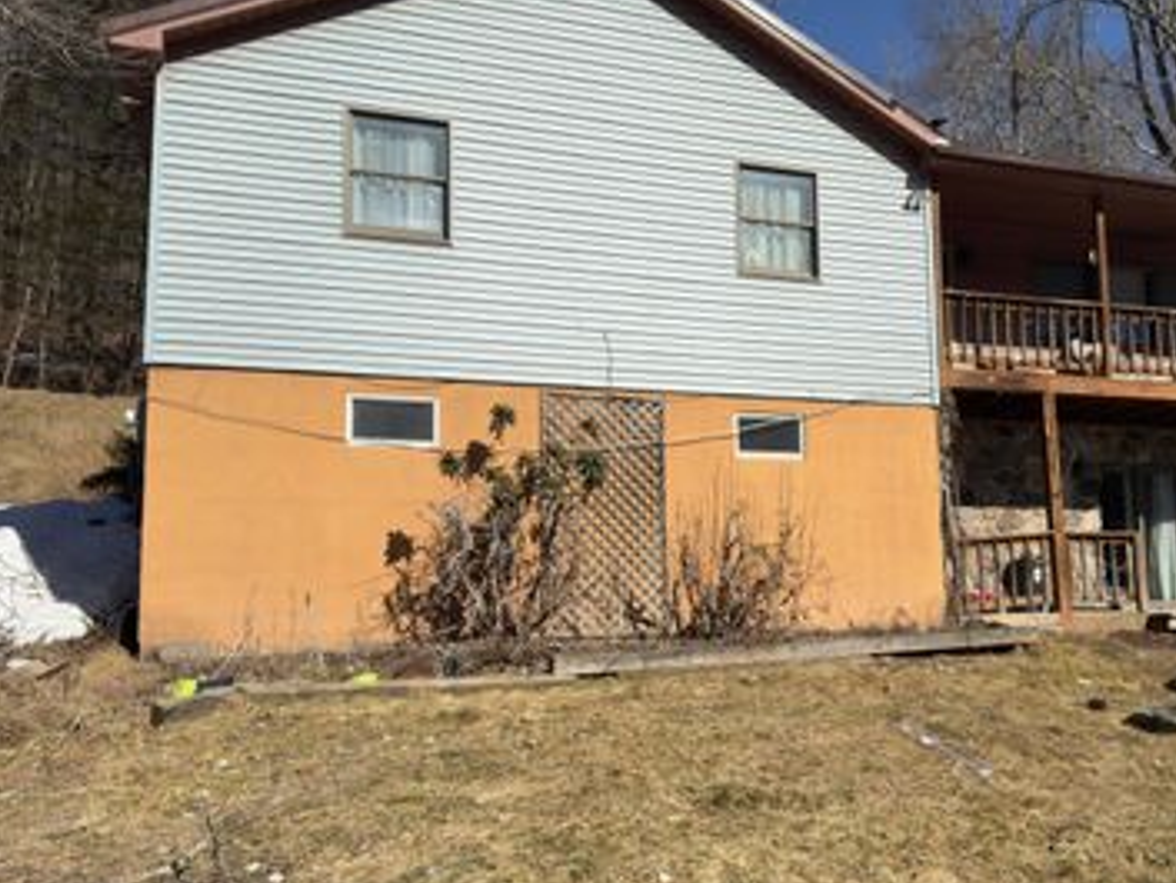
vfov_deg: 41.8
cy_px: 478
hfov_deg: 53.1
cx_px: 760
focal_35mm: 34
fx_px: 1155
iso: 80
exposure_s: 1/8264
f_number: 1.78
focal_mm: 6.76
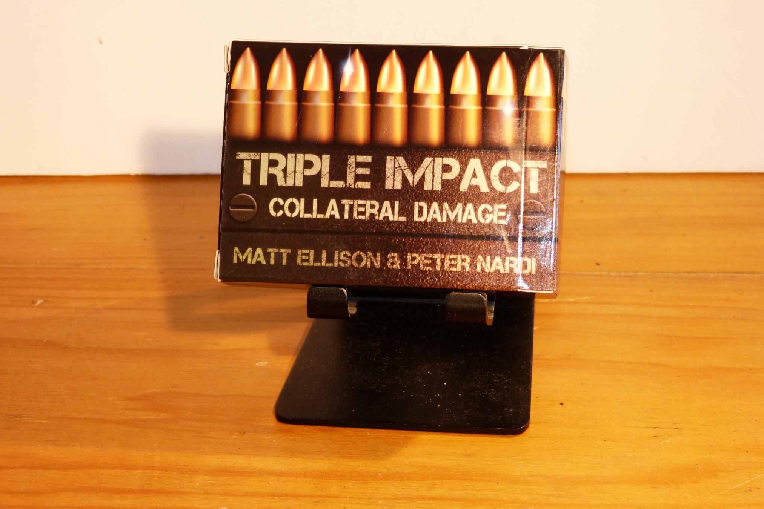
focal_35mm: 81
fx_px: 1719
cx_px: 386
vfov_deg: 16.9
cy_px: 239
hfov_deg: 25.1
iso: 200
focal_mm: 13.8
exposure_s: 1/60
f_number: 3.3
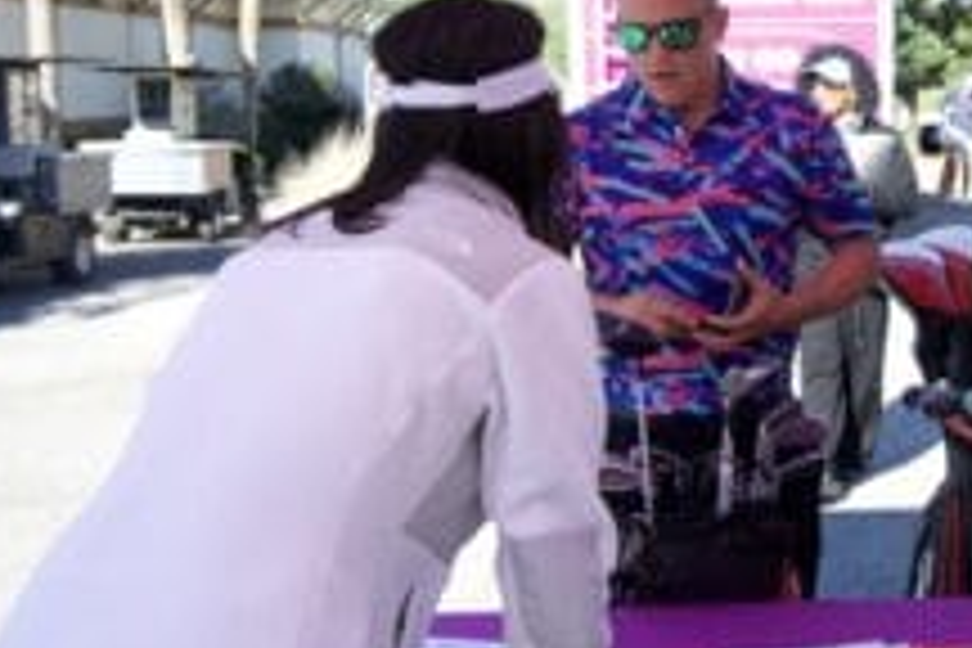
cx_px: 792
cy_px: 252
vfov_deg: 22.6
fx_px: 1620
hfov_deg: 32.4
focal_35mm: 60
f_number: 3.5
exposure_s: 1/320
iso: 100
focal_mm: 16
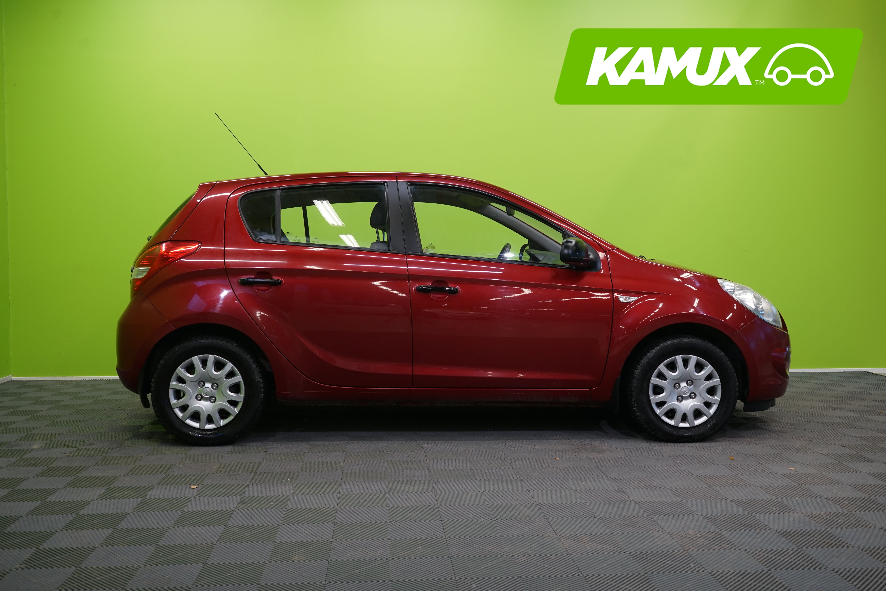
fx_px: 837
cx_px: 443
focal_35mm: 34
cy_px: 296
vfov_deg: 38.9
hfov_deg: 55.8
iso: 500
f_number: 6.3
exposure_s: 1/30
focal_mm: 34
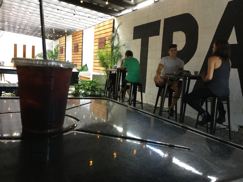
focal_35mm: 31
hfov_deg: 58.4
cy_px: 91
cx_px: 122
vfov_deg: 45.4
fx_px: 218
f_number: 2.4
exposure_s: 1/30
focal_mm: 3.3
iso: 64
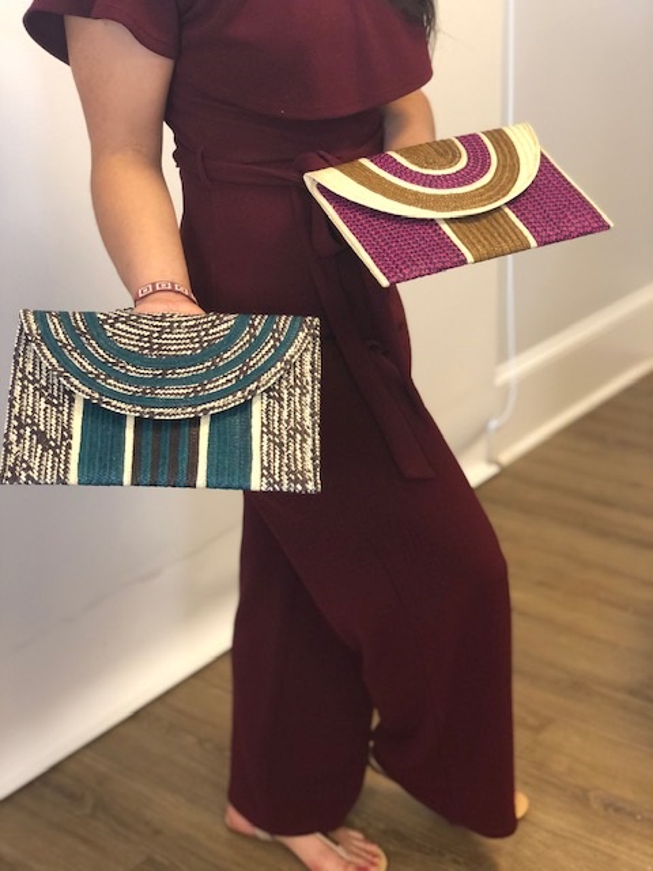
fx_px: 1308
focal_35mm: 52
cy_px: 436
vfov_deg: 36.8
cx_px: 326
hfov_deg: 28.0
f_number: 2.4
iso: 125
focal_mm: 6
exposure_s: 1/30
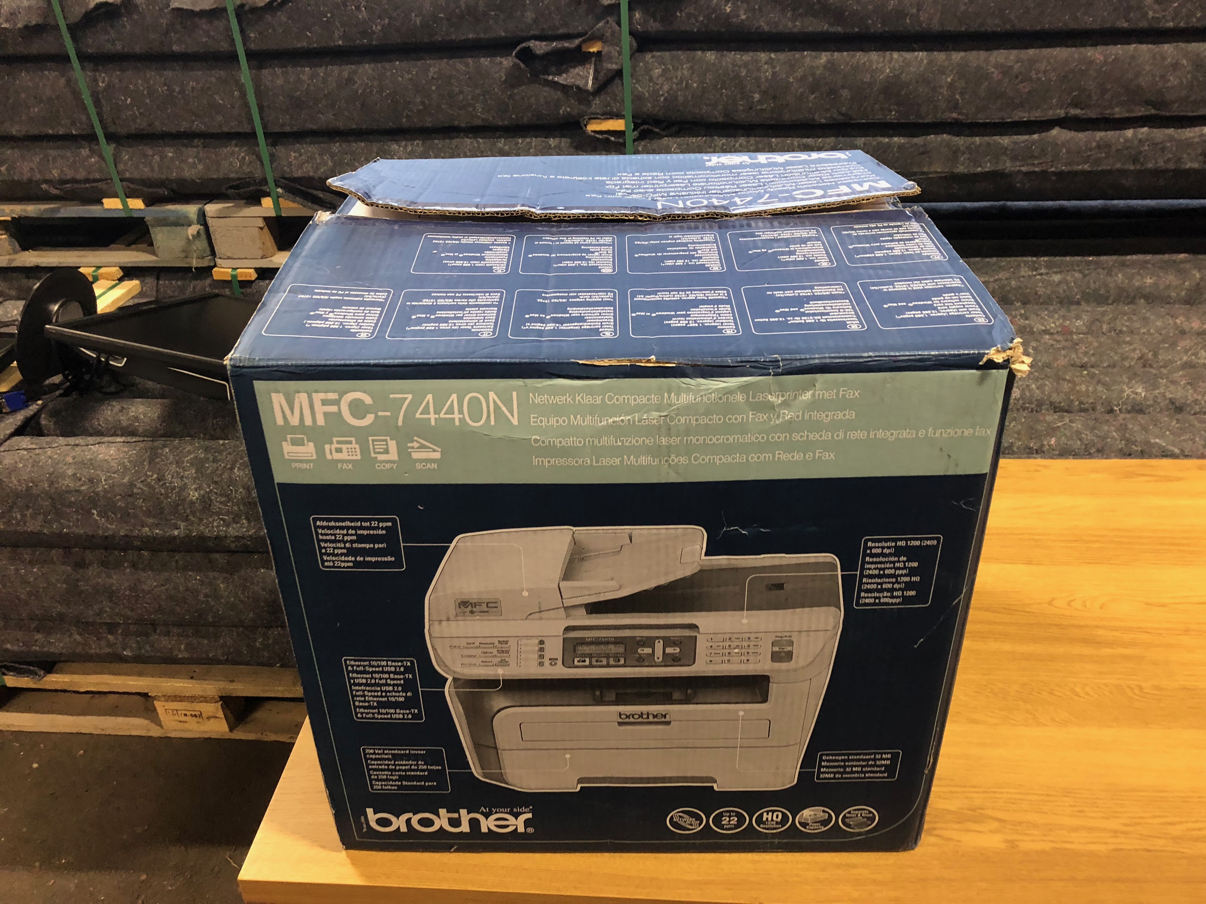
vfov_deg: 49.7
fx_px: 976
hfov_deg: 63.4
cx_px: 603
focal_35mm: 28
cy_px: 452
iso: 80
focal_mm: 3.99
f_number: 1.8
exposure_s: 1/6
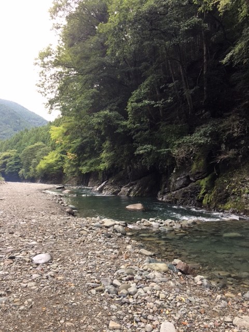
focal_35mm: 29
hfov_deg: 48.2
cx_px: 124
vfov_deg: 61.7
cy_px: 166
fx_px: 278
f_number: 2.2
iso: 32
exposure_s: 1/60
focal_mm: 4.15
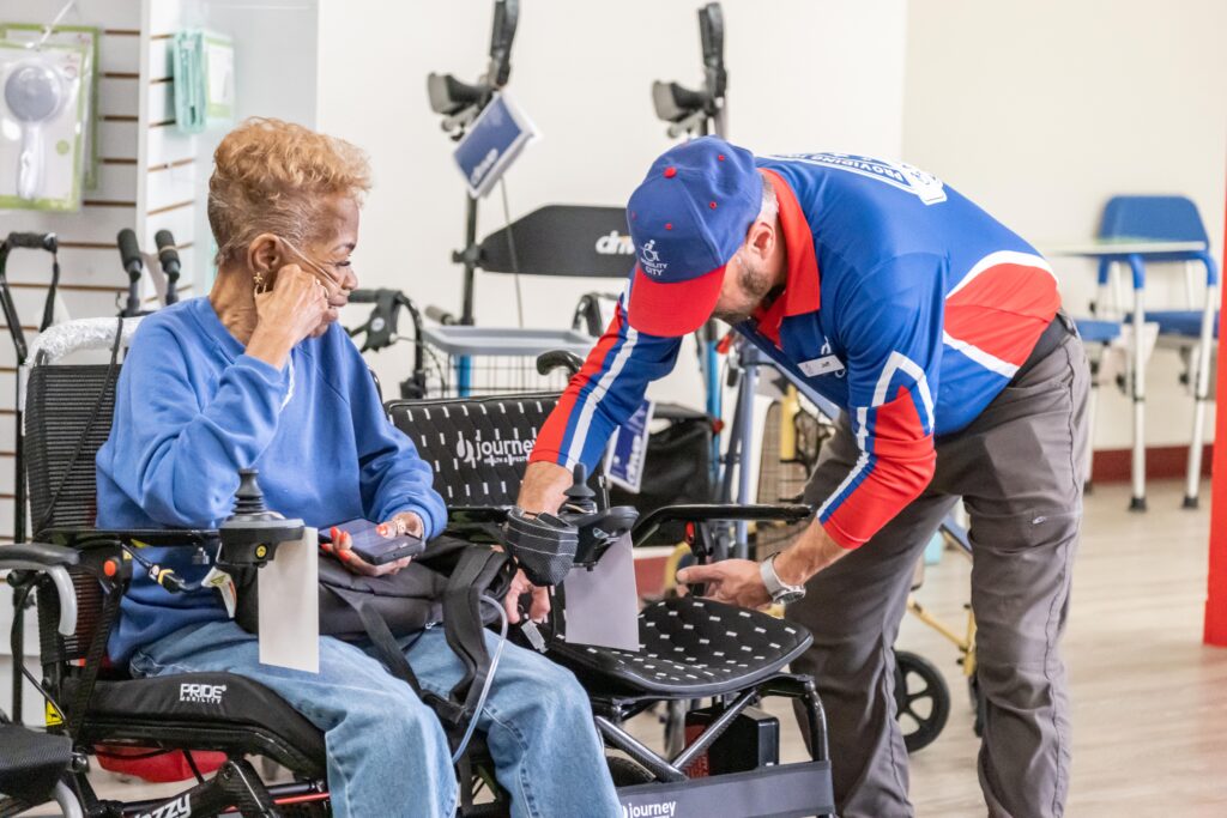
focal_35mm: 136
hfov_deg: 15.1
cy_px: 409
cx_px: 614
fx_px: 4636
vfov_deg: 10.1
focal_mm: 90.4
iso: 10000
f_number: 3.9
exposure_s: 1/680
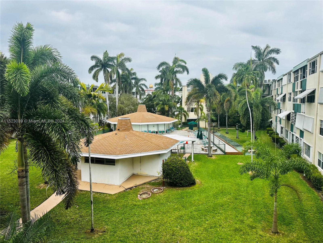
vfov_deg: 56.8
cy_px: 122
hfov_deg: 71.6
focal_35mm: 24
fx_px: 224
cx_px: 162
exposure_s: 1/4184
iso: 80
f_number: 1.78
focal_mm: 6.86
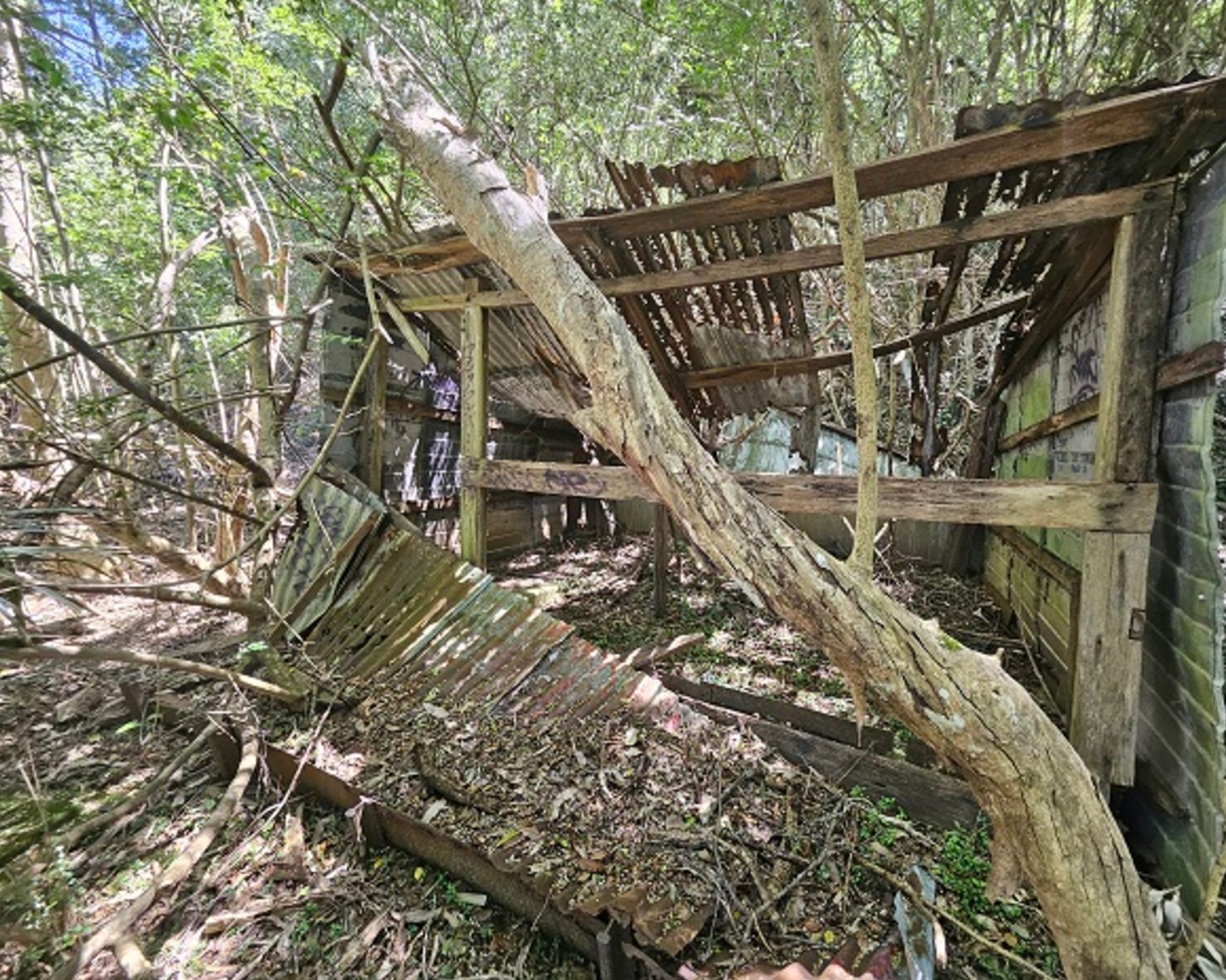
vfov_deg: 88.0
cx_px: 666
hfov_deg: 100.5
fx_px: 508
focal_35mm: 14
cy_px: 485
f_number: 2.2
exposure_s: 1/50
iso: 160
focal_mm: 1.74
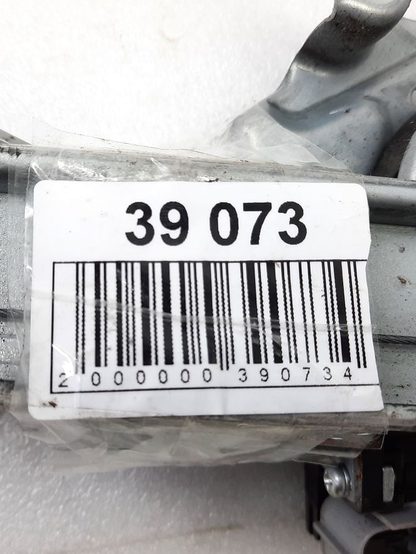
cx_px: 166
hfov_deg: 41.6
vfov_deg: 53.9
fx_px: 545
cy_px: 280
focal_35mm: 34
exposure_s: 1/50
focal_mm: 4.6
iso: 80
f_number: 2
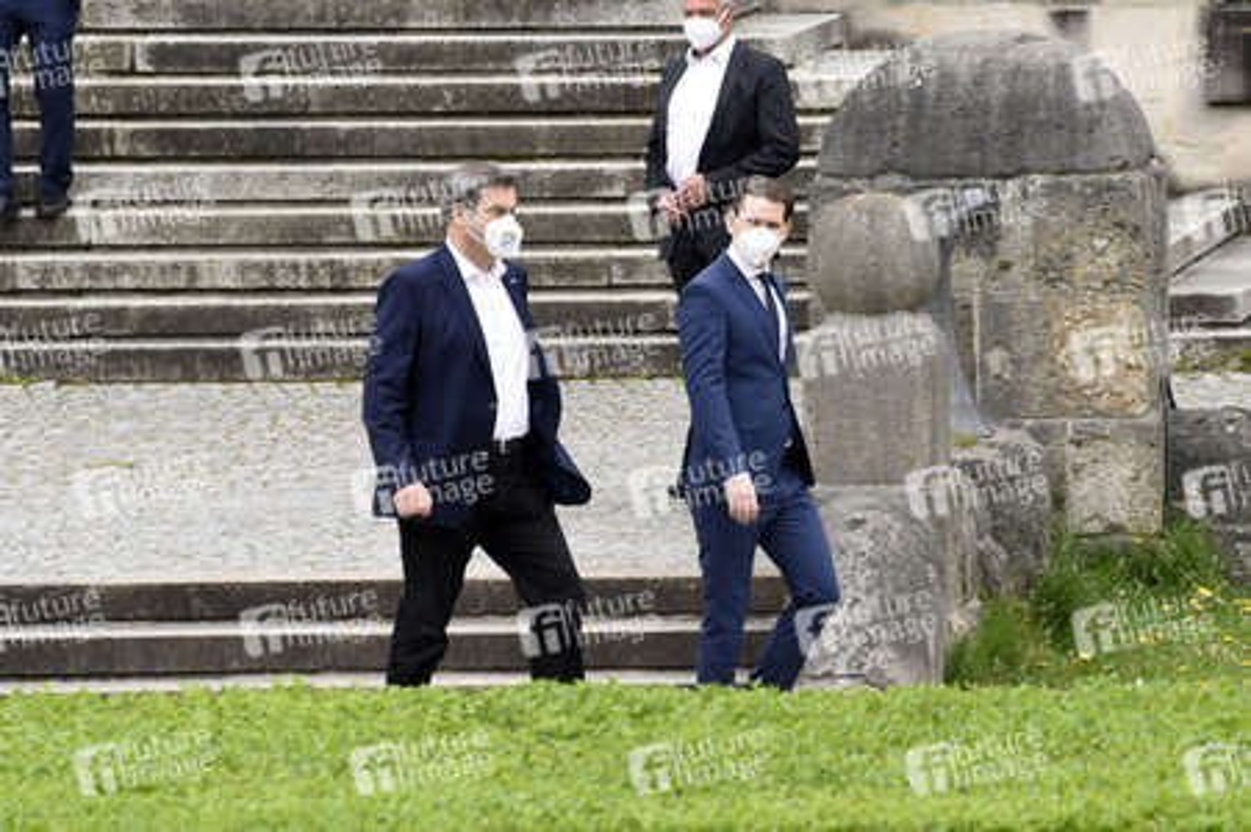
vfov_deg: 4.6
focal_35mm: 300
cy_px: 416
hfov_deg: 6.9
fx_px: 10417
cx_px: 626
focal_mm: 300
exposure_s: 1/160
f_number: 10
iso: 400
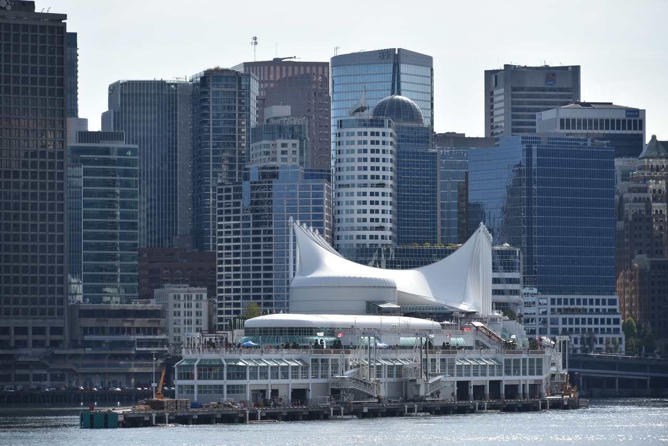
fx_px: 3526
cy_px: 223
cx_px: 334
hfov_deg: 10.8
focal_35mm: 190
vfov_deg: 7.2
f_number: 8
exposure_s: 1/400
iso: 100
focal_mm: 190
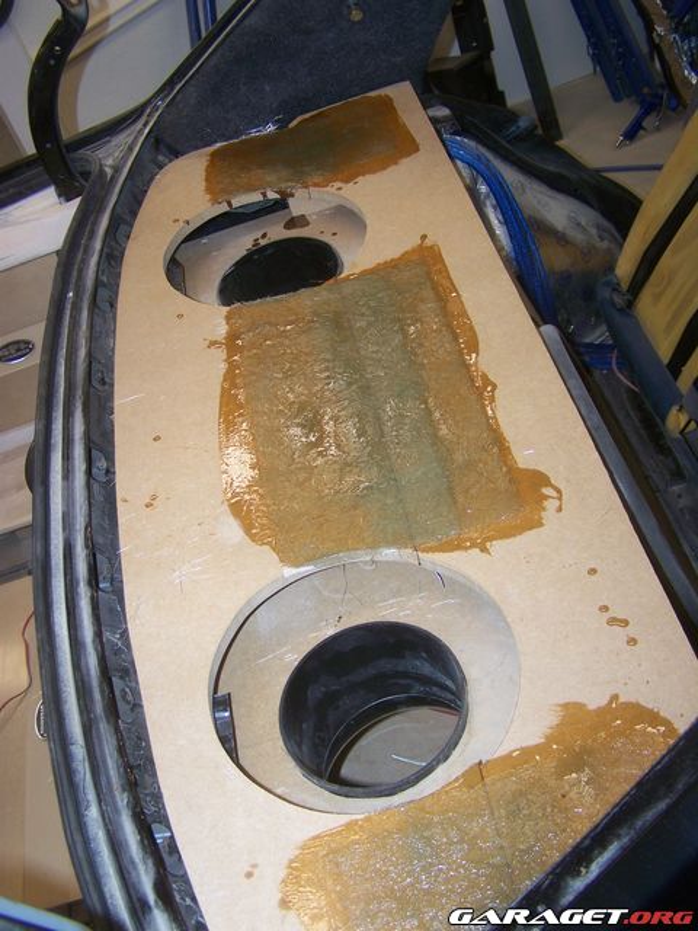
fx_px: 1022
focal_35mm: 38
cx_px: 349
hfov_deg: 37.7
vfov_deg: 49.0
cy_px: 466
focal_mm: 6.3
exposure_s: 1/60
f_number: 2.8
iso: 80
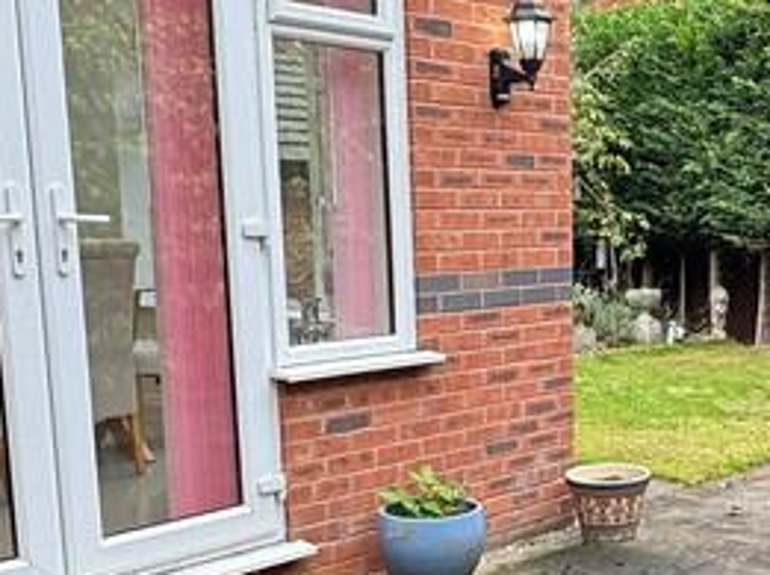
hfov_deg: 33.4
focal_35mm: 55
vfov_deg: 26.3
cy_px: 401
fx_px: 1222
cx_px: 676
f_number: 2.2
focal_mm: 2.22
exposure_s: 1/99
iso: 64
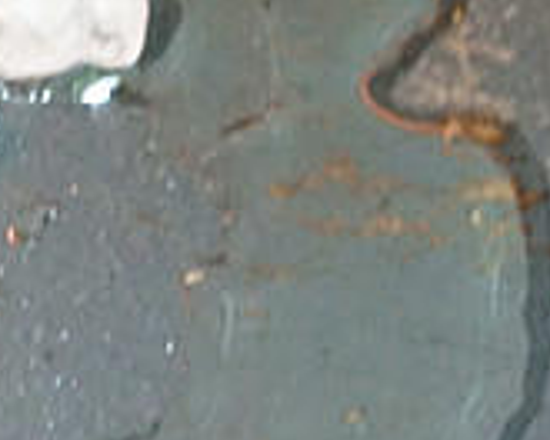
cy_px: 85
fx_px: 4590
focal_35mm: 282
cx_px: -530
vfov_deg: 5.5
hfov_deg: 6.7
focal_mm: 62
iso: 6400
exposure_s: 1/6
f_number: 5.6
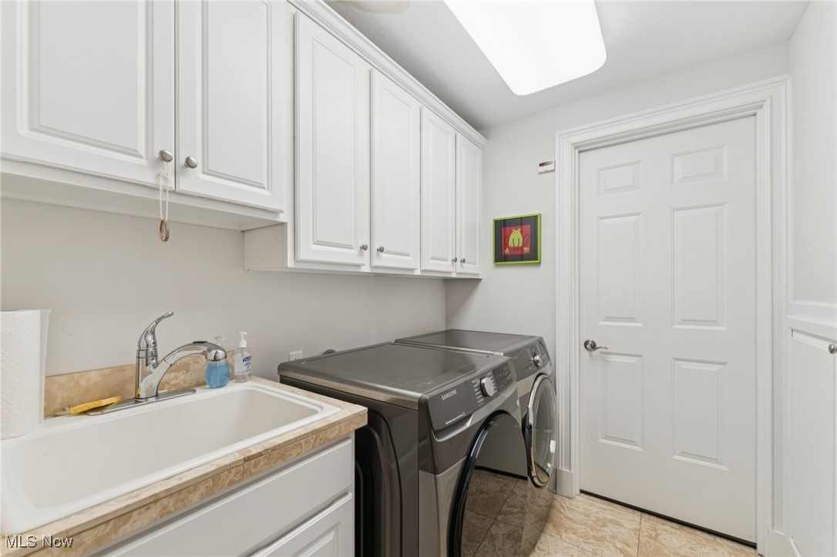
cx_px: 418
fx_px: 325
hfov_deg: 104.3
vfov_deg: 81.2
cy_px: 278
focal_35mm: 14
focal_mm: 14
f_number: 5.6
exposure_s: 1/30
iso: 200
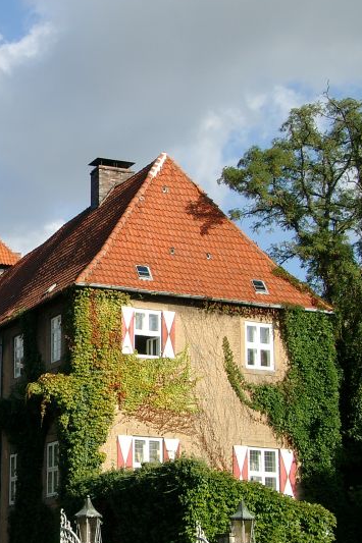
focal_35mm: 89
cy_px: 291
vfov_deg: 22.9
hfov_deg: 15.0
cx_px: -21
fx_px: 1343
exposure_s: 1/507
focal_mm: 11.76
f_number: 4
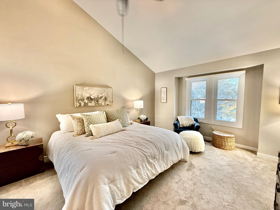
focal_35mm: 14
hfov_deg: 102.1
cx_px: 140
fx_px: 113
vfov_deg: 85.7
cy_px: 105
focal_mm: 2.22
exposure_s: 1/120
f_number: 2.2
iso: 400
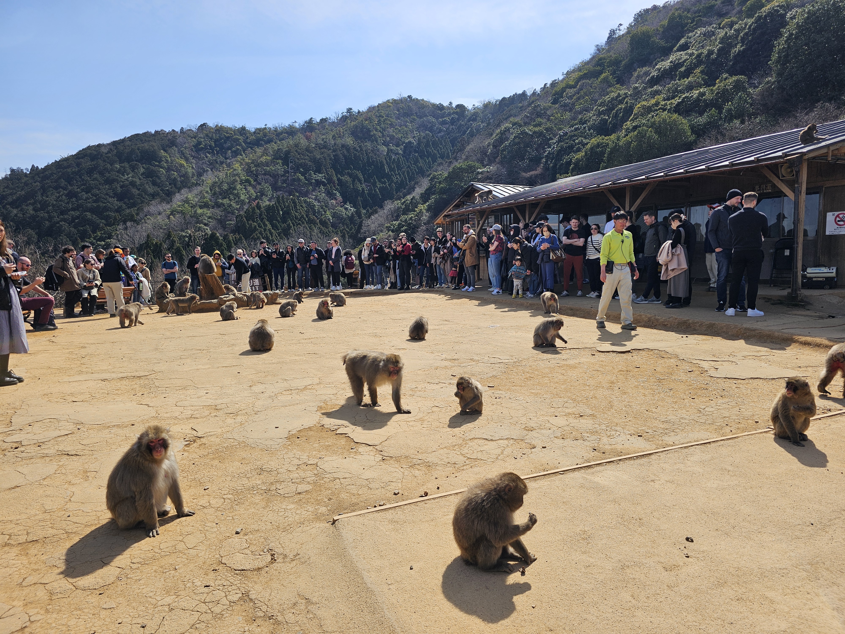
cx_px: 422
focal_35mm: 23
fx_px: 561
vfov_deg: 58.9
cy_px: 317
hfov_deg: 73.9
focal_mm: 6.3
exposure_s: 1/818
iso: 10
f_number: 1.7
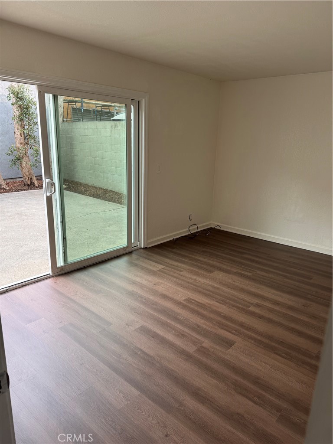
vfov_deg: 71.6
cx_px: 166
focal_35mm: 24
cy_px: 222
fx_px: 308
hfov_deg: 56.8
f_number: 1.78
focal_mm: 6.76
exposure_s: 1/211
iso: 80
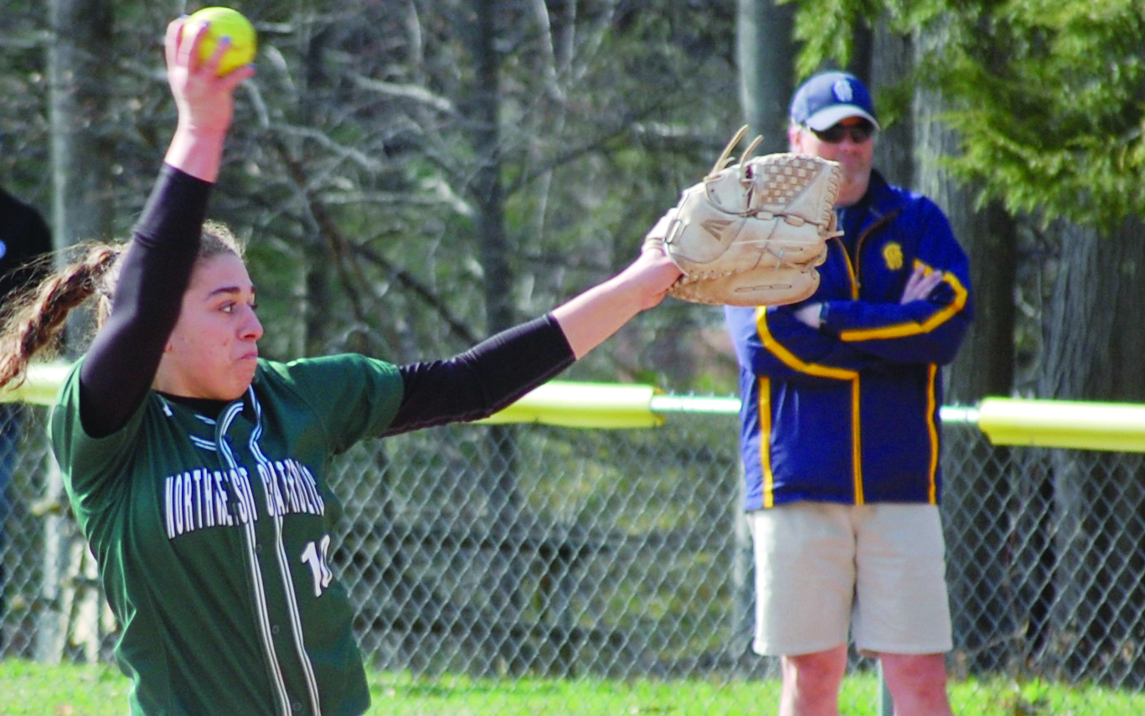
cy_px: 551
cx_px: 197
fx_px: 15731
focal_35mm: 504
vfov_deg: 2.6
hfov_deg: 4.2
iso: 400
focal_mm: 150
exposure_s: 1/800
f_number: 5.3
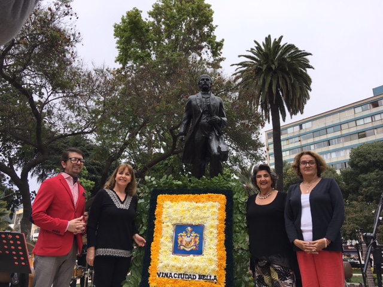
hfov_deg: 61.7
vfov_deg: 48.2
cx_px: 192
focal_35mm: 29
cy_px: 144
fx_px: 321
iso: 25
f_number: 2.2
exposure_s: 1/1508
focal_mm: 4.15
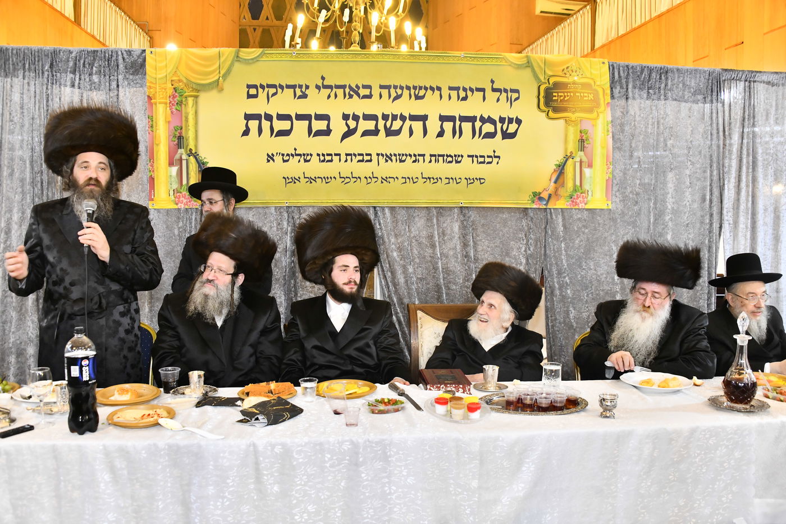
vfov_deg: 46.4
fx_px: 611
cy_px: 262
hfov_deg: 65.5
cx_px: 393
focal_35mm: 28
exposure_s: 1/125
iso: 3200
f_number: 5.6
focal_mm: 28
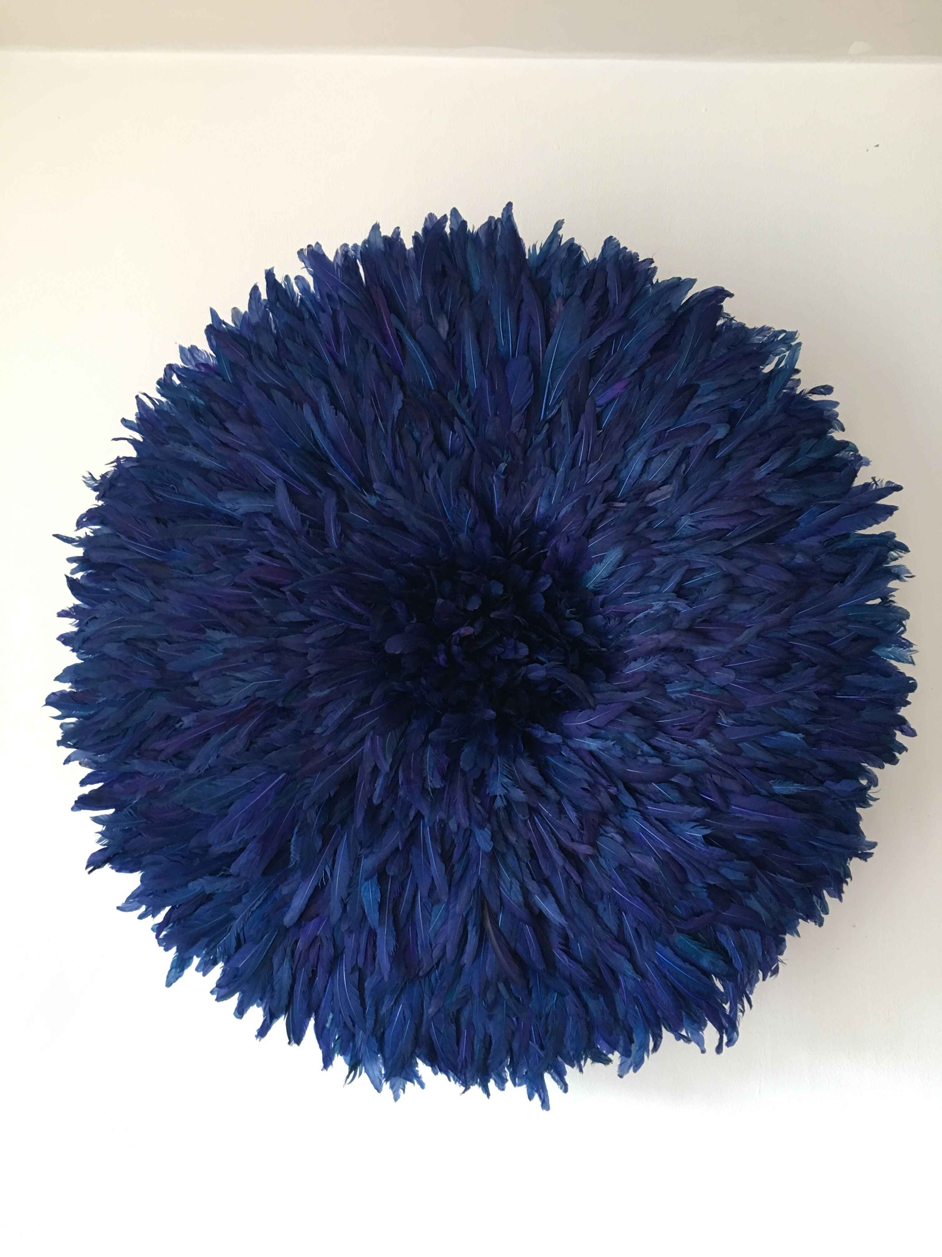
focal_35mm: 29
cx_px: 471
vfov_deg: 61.7
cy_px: 628
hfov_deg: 48.2
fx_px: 1052
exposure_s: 1/17
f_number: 2.2
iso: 64
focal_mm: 4.15
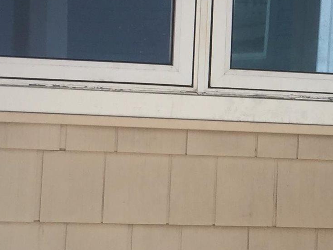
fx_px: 1164
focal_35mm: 121
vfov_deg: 12.2
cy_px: 160
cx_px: 457
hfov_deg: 15.4
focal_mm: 4.15
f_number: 2.2
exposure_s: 1/590
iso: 32
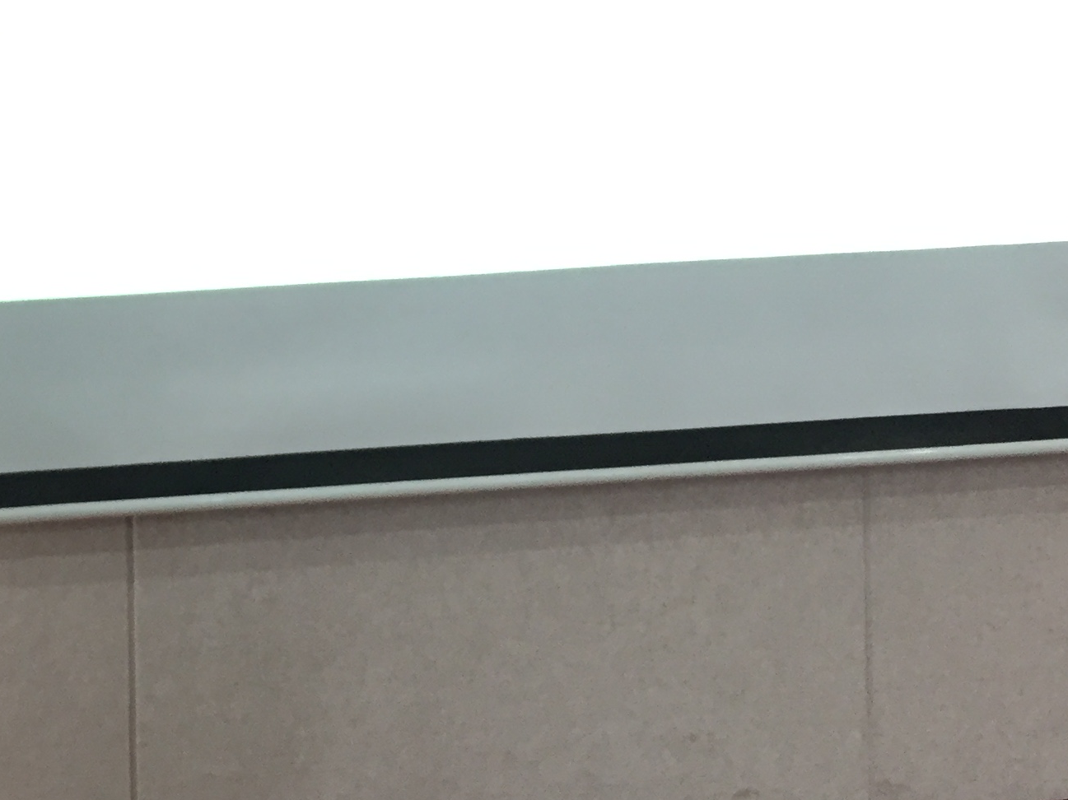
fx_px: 2252
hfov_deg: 26.3
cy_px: -1
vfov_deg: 19.6
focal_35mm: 73
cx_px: 236
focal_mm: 4.15
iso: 125
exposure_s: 1/30
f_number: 2.2
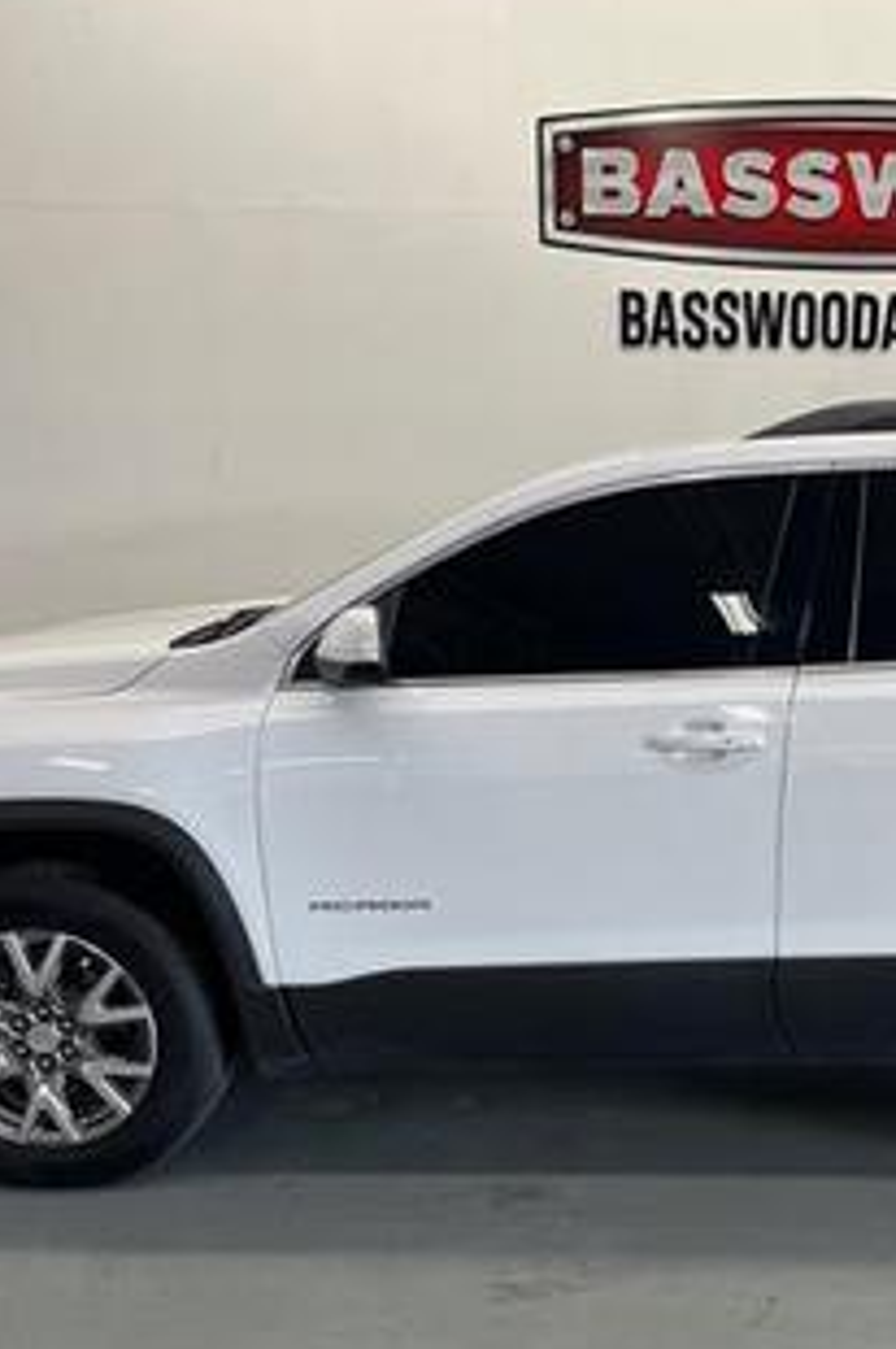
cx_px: 779
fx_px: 1646
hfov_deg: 29.4
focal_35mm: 44
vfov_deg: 44.4
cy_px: 762
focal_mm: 5.7
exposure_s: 1/120
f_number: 1.5
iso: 125
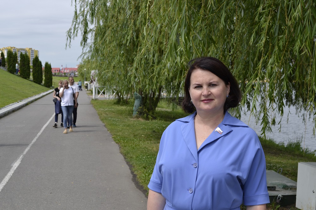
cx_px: 158
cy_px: 105
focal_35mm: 54
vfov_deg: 25.0
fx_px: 474
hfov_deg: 36.9
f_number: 7.1
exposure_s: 1/200
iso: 100
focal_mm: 36
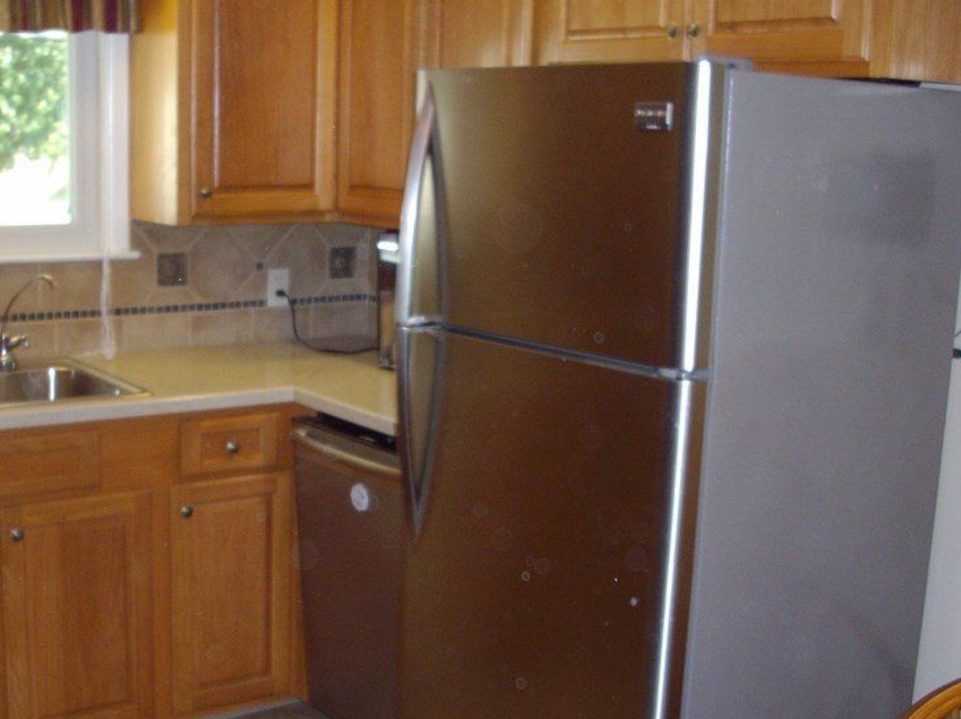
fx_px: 1443
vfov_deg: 28.0
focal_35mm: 52
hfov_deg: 36.7
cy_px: 420
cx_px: 377
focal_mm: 6.2
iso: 160
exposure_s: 1/50
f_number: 2.8
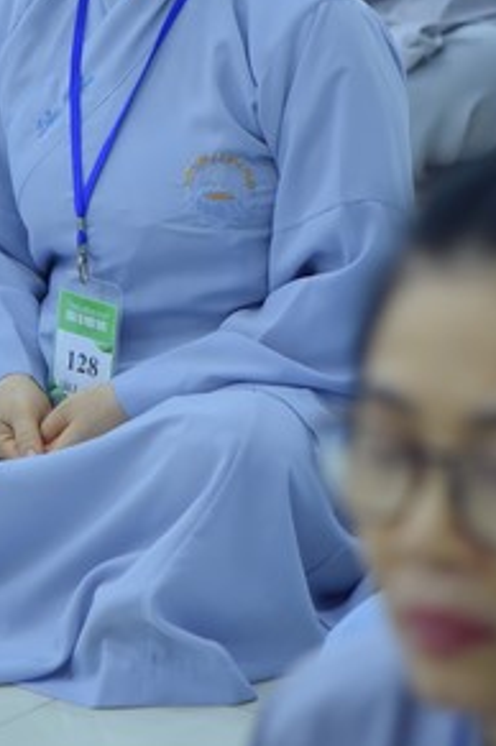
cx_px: 55
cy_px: -64
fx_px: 4847
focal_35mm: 234
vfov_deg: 8.7
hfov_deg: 5.8
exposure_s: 1/125
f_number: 4.5
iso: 1250
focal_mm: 105
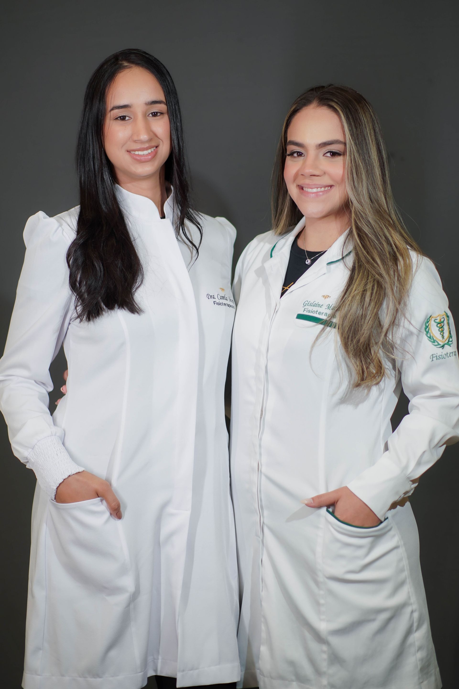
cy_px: 344
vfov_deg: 24.2
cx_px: 230
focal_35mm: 84
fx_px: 1607
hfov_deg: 16.3
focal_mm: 56
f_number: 1.4
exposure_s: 1/125
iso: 100
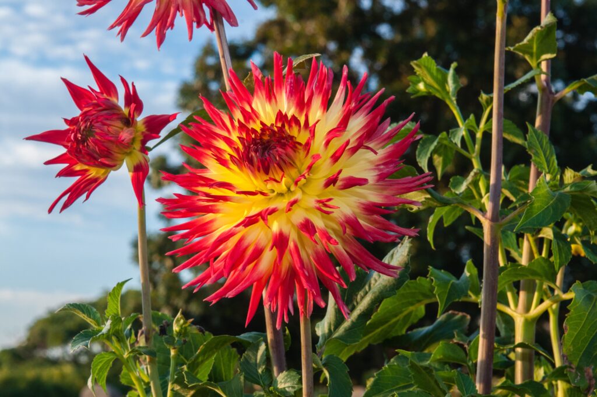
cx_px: 298
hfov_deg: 19.5
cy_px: 198
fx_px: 1739
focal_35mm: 105
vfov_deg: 13.0
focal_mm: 70
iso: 800
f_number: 18
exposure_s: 1/50
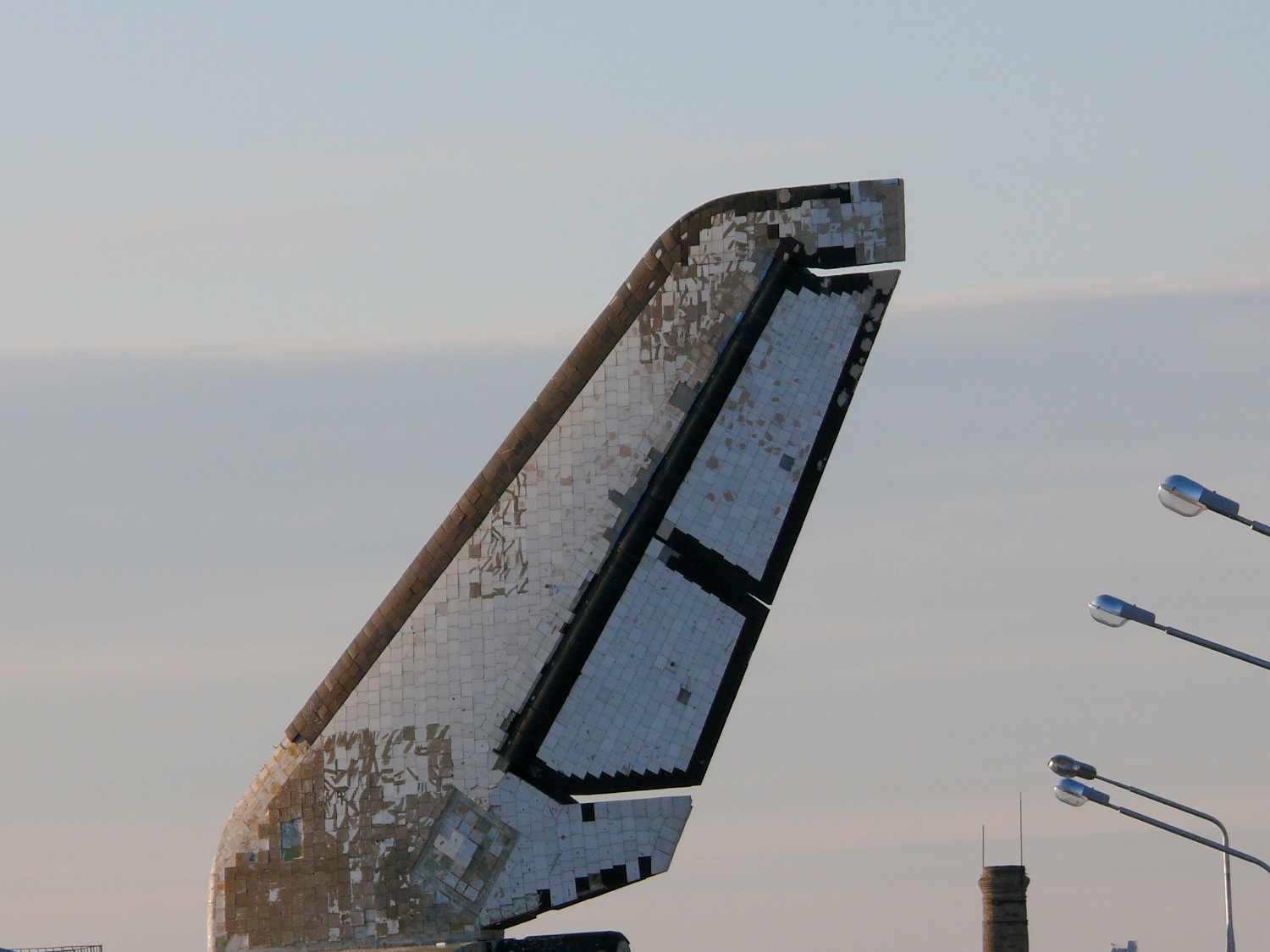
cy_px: 476
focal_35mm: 380
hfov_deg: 5.2
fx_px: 13942
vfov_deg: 3.9
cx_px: 635
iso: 100
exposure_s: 1/400
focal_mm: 56.5
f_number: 5.6
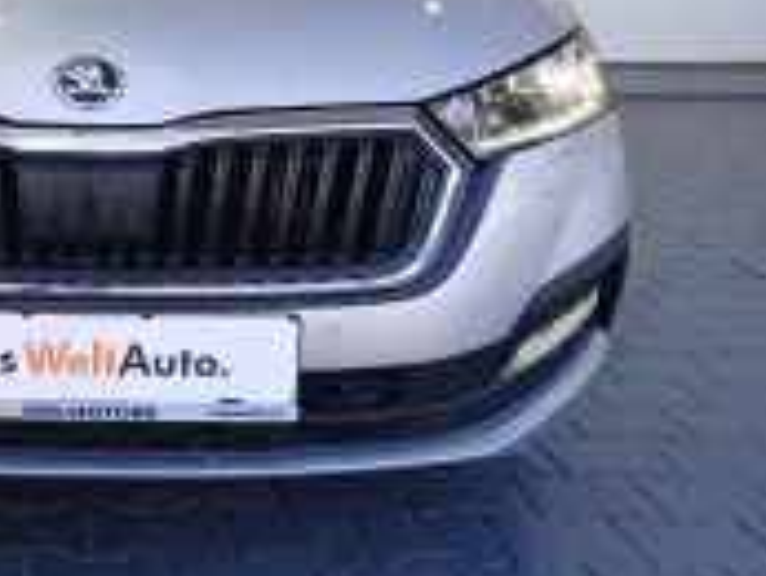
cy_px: 133
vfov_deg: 27.6
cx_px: 40
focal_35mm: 52
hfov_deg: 34.2
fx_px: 1151
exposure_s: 1/149
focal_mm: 4.65
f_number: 1.8
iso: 50
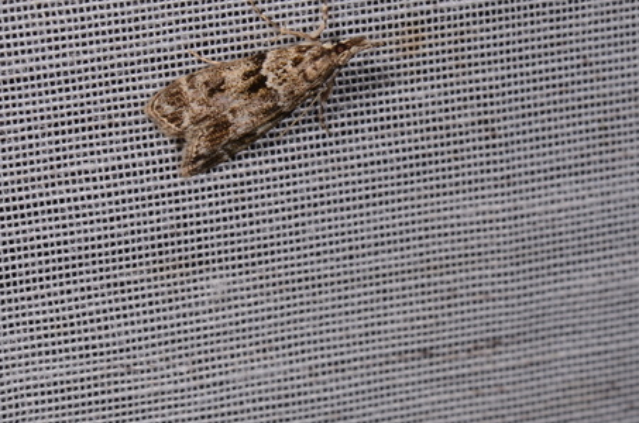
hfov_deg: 9.3
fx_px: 3948
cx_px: 312
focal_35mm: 223
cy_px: 99
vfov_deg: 6.1
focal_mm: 85
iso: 100
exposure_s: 1/60
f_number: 25
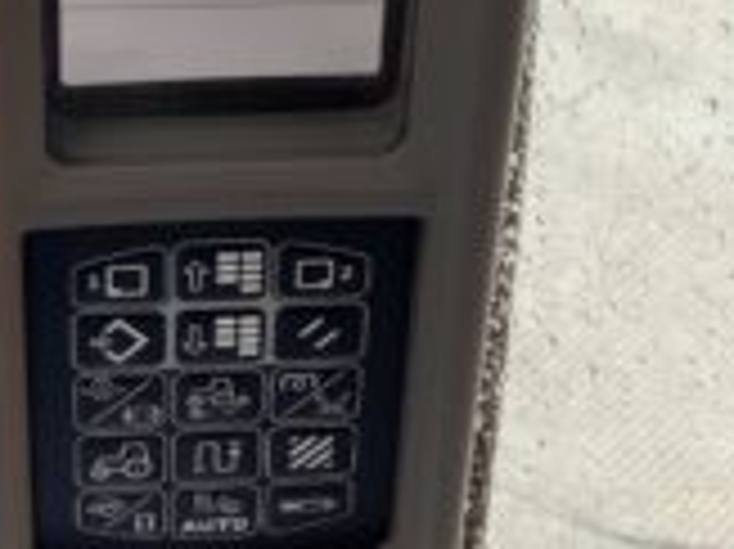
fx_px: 2415
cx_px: 365
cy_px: 189
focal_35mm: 114
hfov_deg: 17.3
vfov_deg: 13.0
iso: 25
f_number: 1.8
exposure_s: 1/63
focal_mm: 3
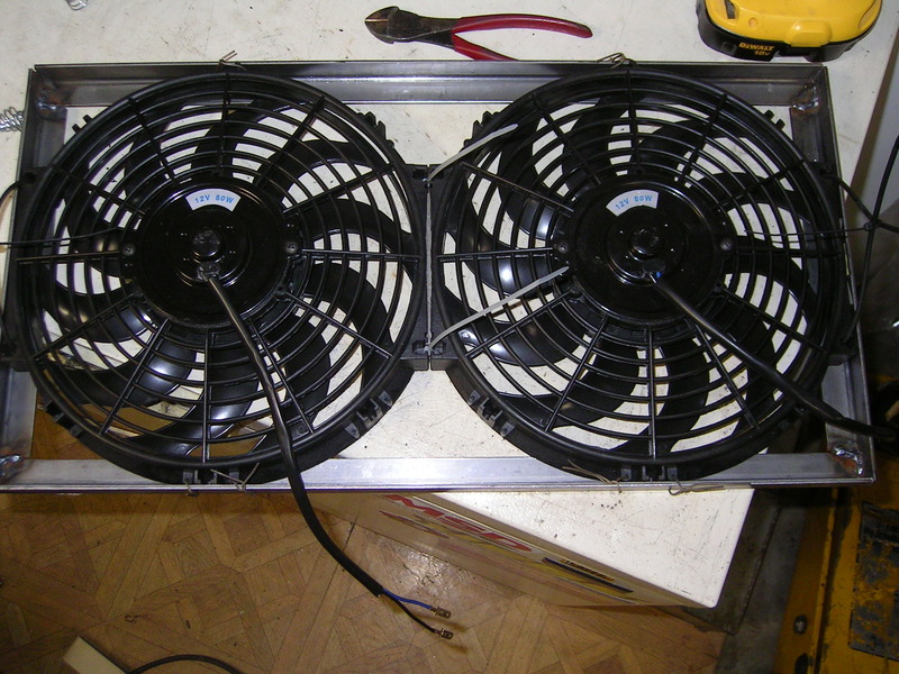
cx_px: 450
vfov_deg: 39.7
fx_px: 935
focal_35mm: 36
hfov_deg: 51.4
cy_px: 337
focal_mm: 5.6
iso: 100
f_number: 2.8
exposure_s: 1/30
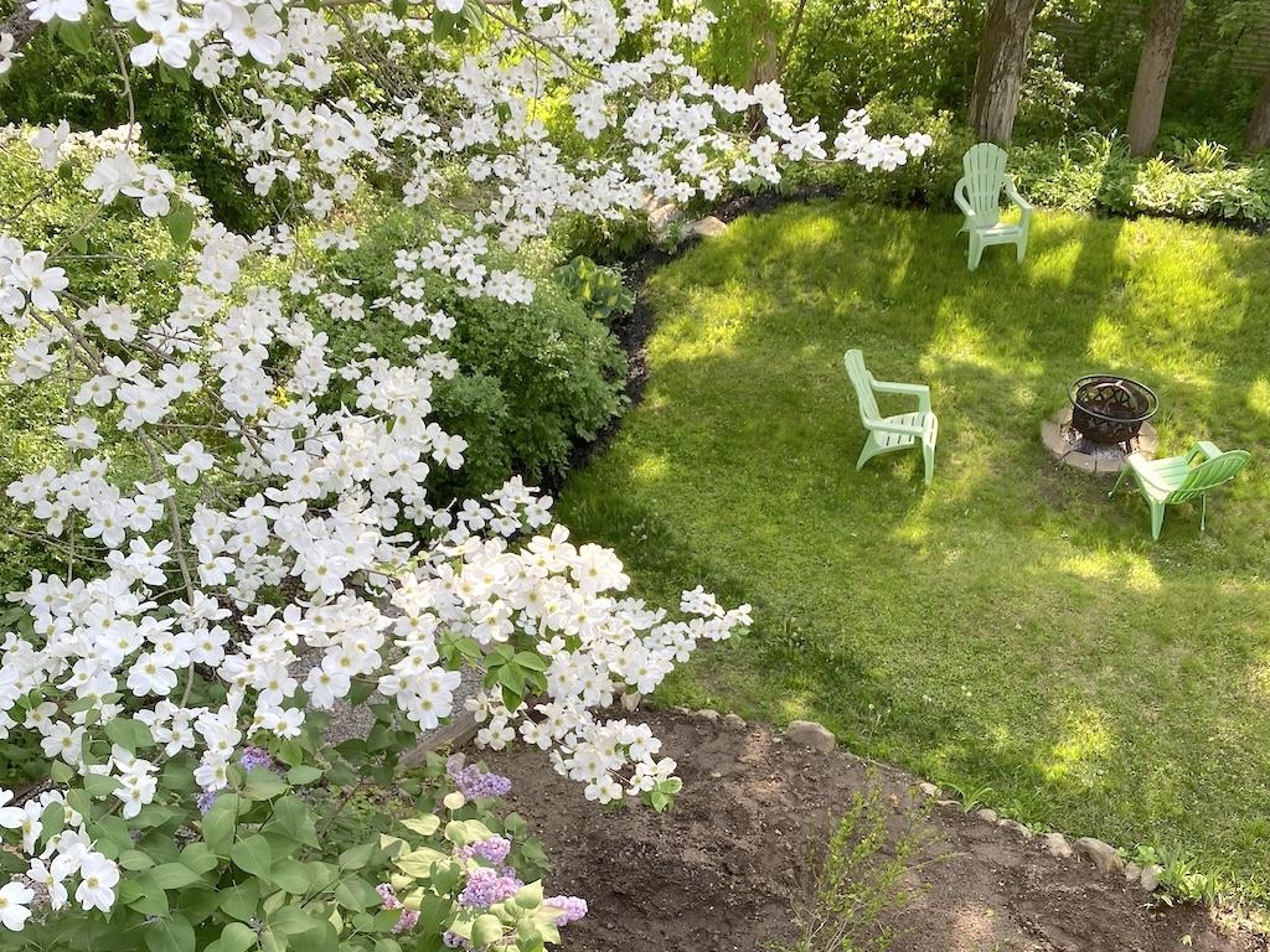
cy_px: 476
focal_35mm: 26
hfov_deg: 67.3
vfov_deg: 53.1
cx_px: 635
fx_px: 954
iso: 32
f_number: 1.8
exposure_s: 1/296
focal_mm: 4.25
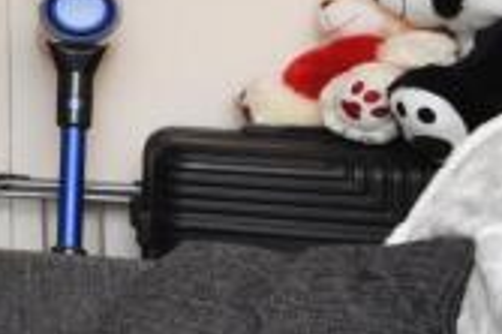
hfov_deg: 12.6
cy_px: -26
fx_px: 1282
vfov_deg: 14.5
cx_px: -884
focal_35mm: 92
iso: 1250
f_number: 8
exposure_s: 1/30
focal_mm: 10
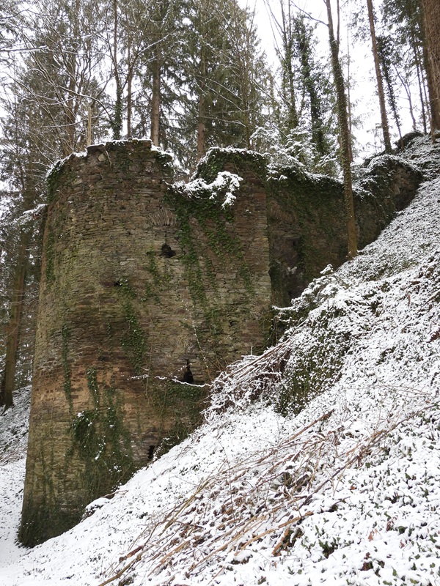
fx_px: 559
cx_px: 220
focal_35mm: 33
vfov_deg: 55.4
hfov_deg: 42.9
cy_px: 293
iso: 100
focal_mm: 5.9
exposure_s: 1/250
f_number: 3.2
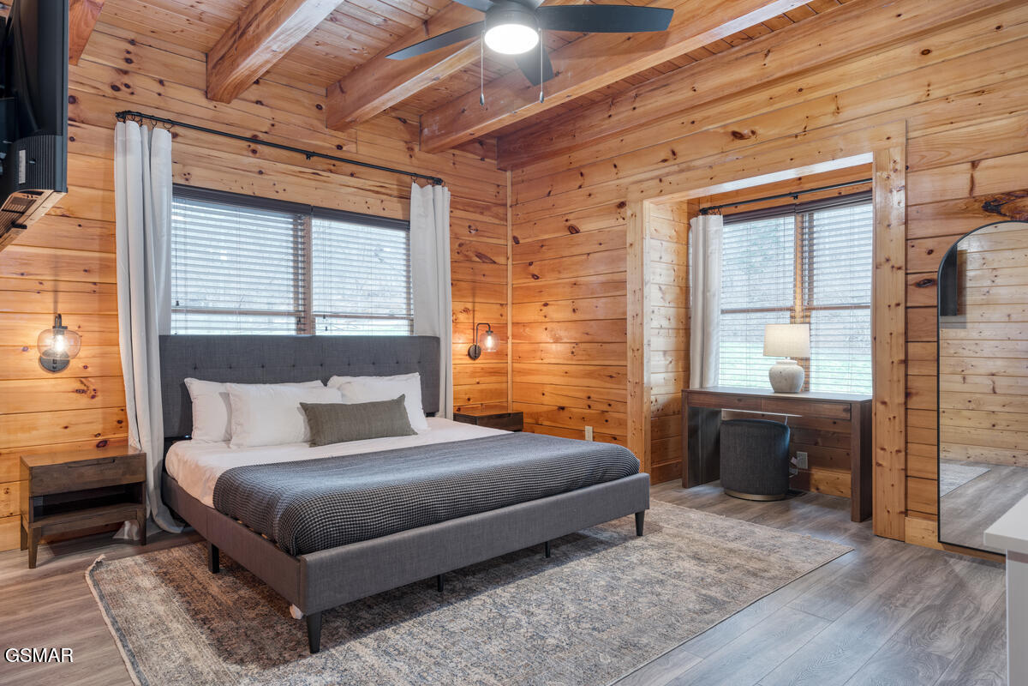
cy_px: 343
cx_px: 514
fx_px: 600
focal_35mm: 21
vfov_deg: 59.5
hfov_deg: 81.2
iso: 200
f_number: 8
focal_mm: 21
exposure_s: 1/5
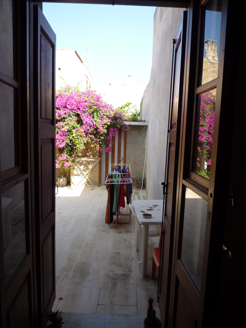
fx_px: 237
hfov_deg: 54.9
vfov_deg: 69.4
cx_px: 123
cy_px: 164
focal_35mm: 25
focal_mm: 4.4
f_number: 2.8
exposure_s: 1/250
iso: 80
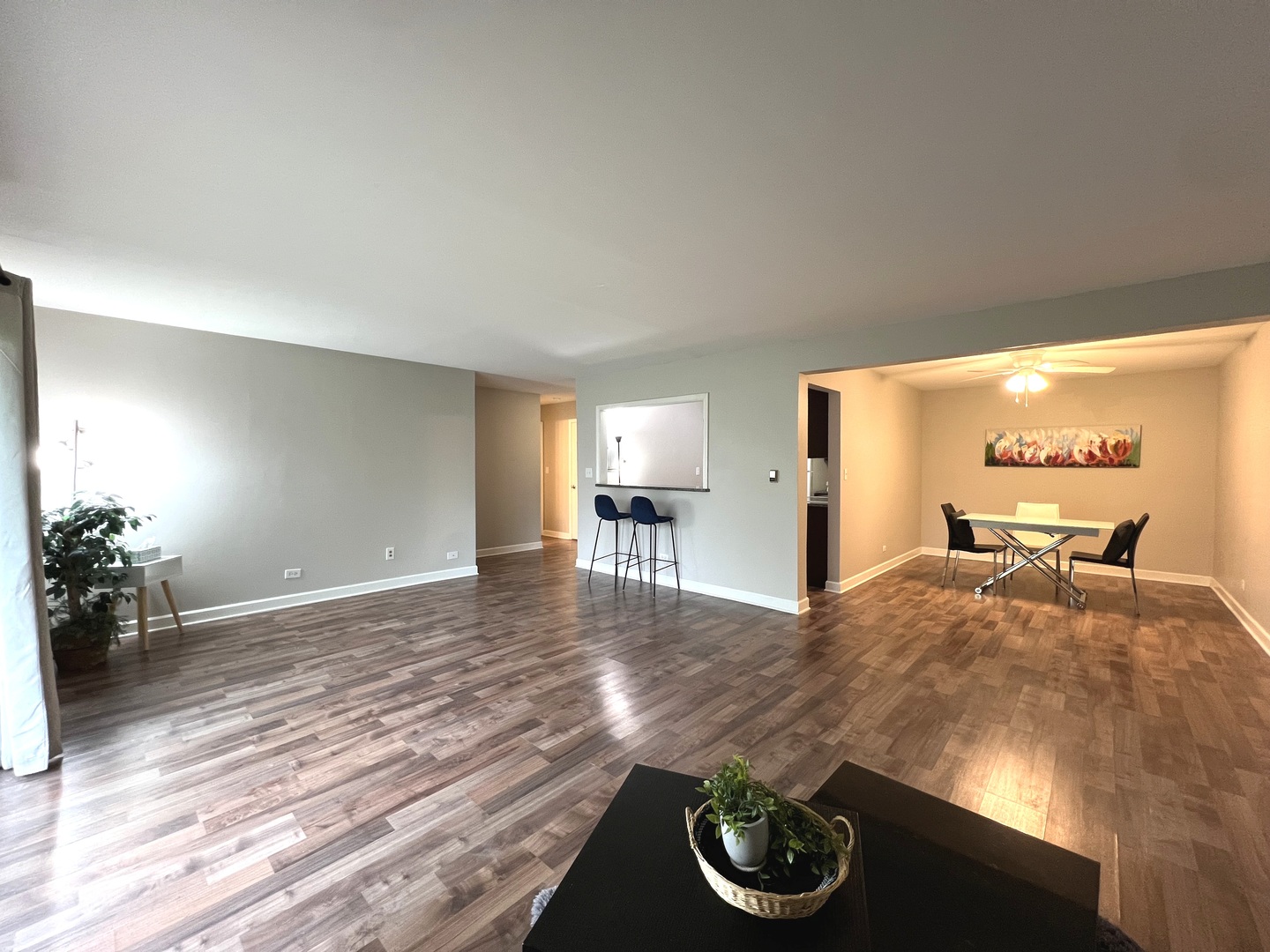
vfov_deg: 89.9
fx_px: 477
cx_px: 635
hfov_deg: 106.2
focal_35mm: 13
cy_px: 476
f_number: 1.8
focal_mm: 1.57
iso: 250
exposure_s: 1/60
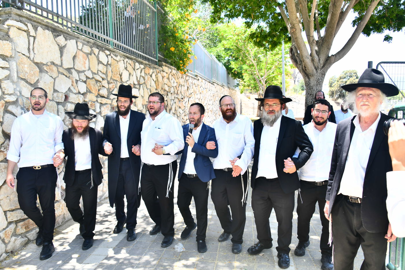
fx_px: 315
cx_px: 202
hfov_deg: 65.5
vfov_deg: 46.4
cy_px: 135
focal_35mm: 28
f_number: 4.5
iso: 200
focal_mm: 28
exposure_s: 1/200
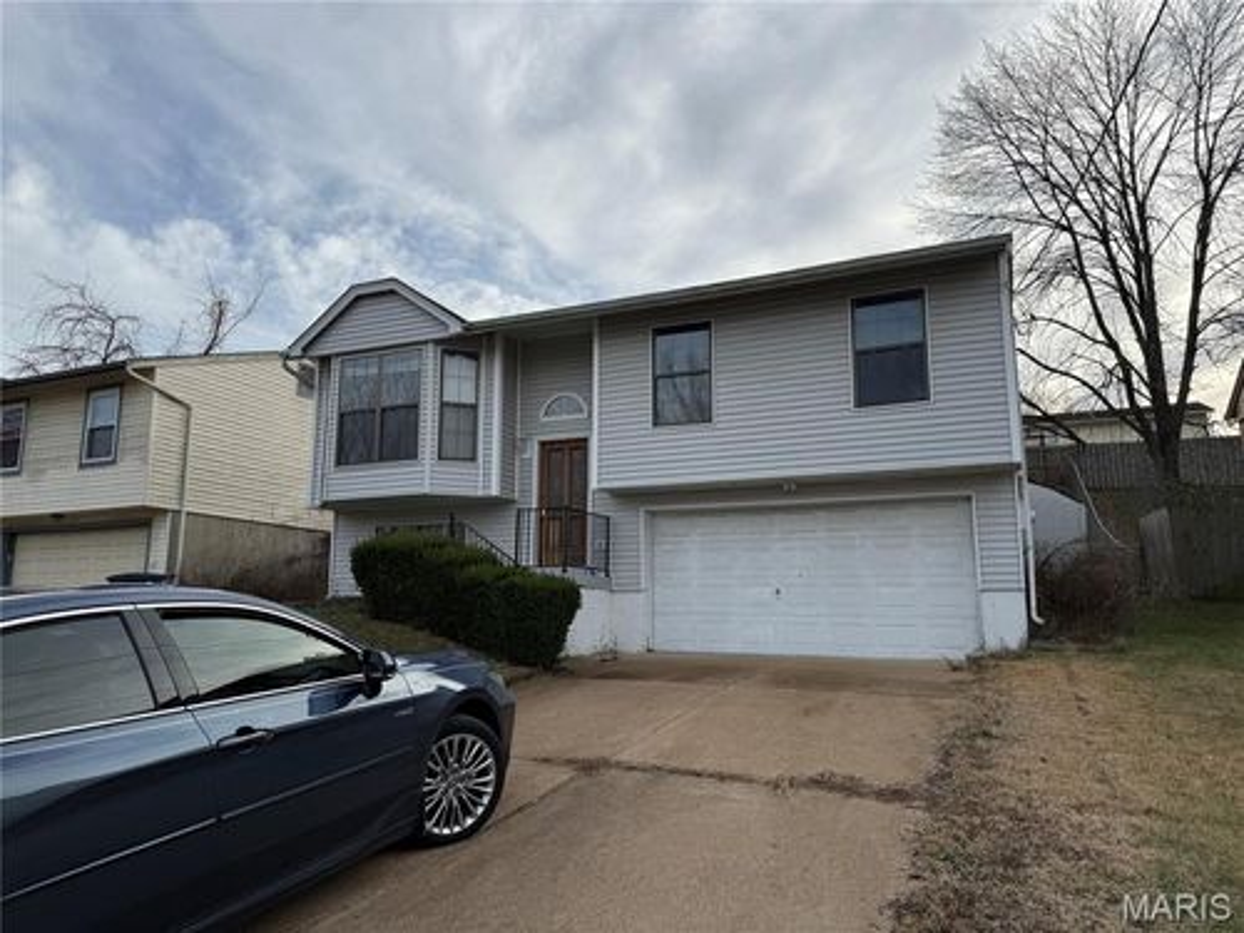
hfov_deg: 71.6
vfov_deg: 56.8
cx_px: 622
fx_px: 862
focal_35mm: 24
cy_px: 466
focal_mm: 6.76
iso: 80
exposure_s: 1/3279
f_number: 1.78
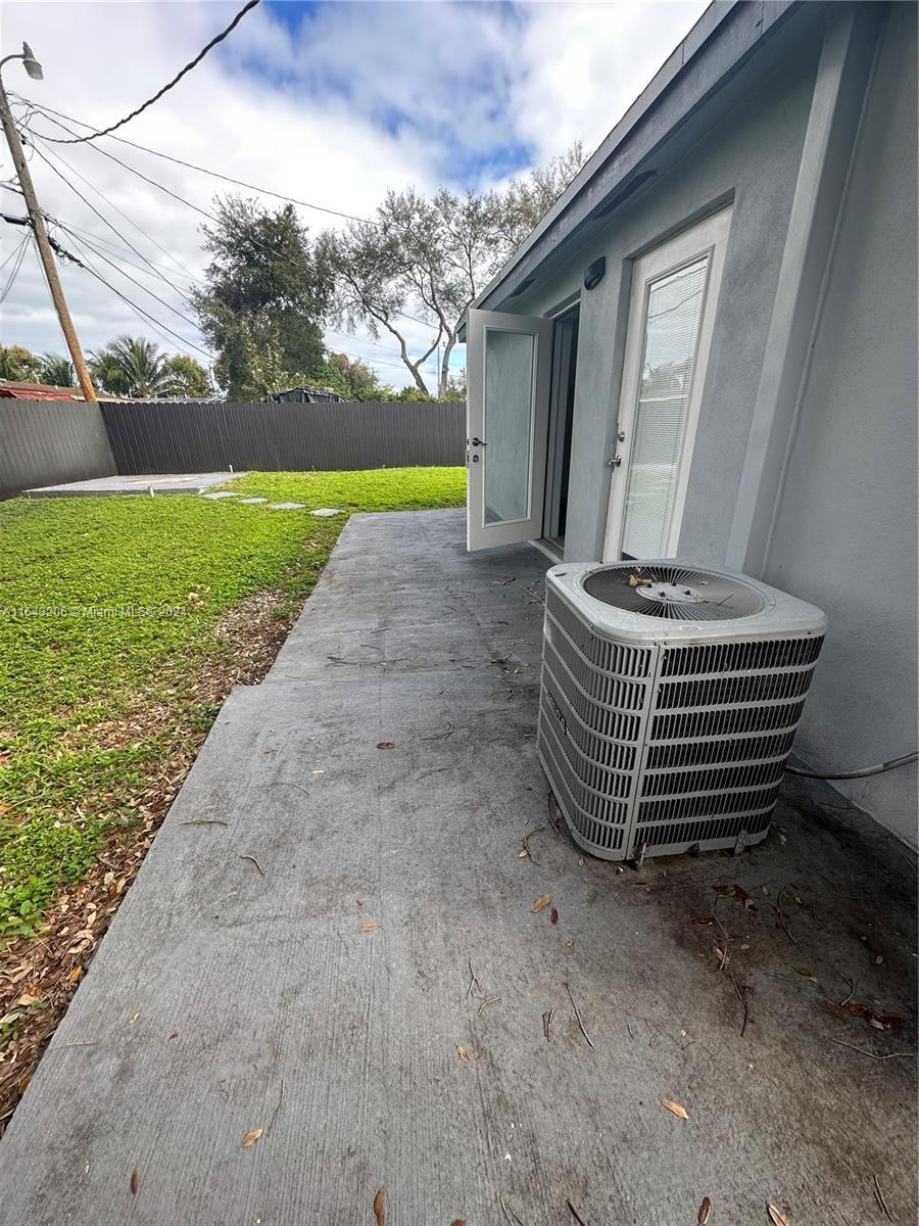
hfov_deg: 85.7
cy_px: 613
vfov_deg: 102.1
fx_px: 496
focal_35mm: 14
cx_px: 460
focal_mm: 2.22
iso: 40
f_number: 2.2
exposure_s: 1/325
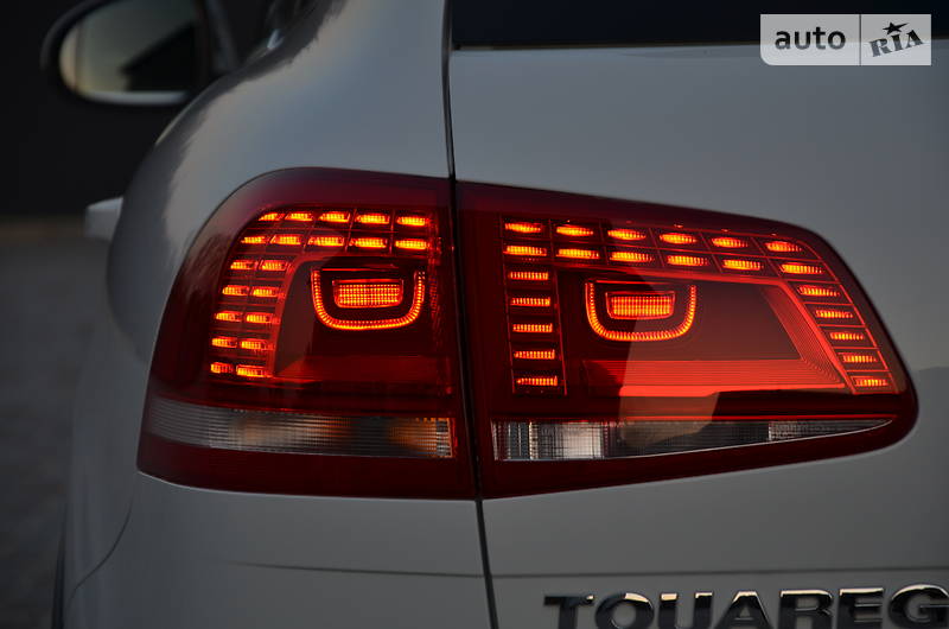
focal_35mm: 158
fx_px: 4144
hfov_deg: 13.1
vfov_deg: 8.7
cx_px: 474
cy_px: 314
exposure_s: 1/160
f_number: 6.3
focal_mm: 105
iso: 200
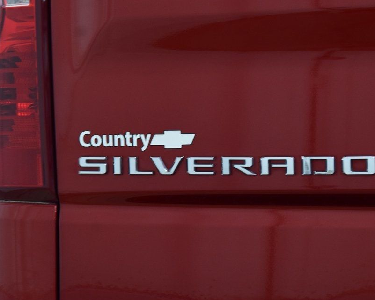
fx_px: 1399
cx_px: 187
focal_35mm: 126
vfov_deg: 12.2
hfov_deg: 15.3
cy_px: 151
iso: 1600
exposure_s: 1/30
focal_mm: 70
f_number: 5.6
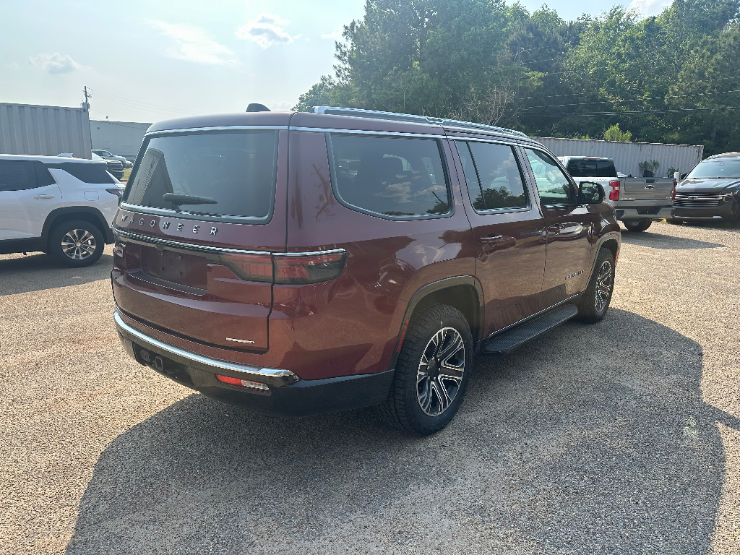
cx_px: 370
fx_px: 513
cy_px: 278
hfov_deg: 71.6
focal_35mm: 24
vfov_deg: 56.8
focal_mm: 6.86
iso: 80
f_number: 1.78
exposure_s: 1/1916
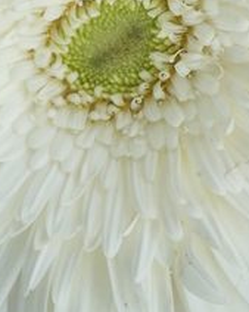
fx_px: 1228
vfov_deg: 14.4
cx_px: 112
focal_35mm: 133
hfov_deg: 11.6
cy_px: 32
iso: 400
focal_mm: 50
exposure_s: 1/60
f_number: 11
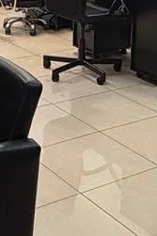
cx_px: 52
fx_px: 609
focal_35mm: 93
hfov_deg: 14.7
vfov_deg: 20.7
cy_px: -36
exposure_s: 1/120
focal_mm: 2.22
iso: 320
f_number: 2.2
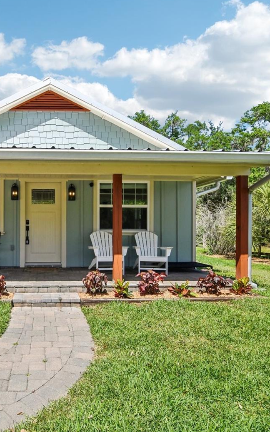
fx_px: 259
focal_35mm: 22
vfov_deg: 79.7
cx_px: 48
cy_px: 217
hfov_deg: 51.0
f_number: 8
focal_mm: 14
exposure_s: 1/640
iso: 400
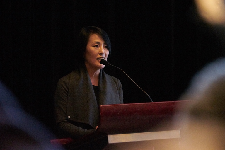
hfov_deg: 16.7
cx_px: 112
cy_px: 75
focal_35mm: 123
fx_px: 769
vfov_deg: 11.1
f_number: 5.6
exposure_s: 1/125
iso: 10000
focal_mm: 123
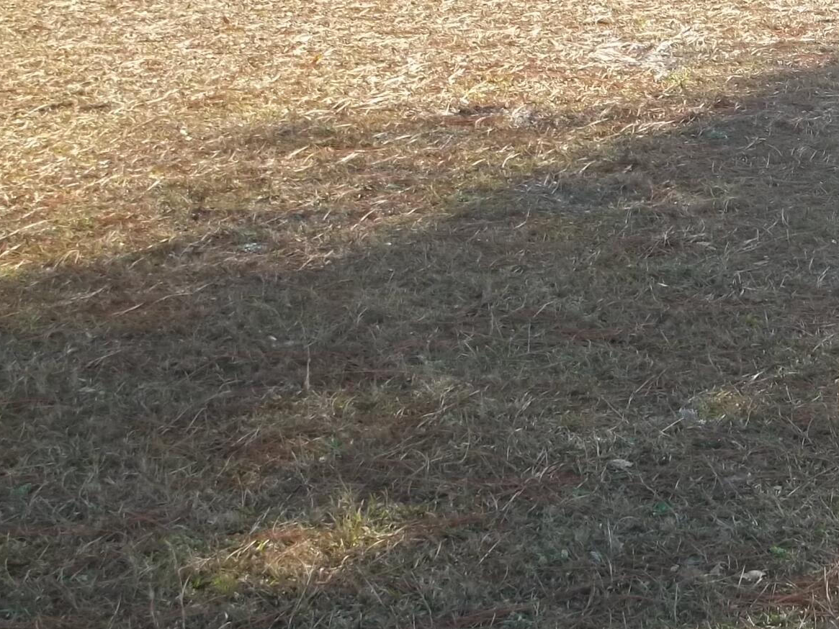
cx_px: 927
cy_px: 96
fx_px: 2060
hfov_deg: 21.8
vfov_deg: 17.2
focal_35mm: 85
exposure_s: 1/200
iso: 64
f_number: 3.3
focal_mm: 5.9
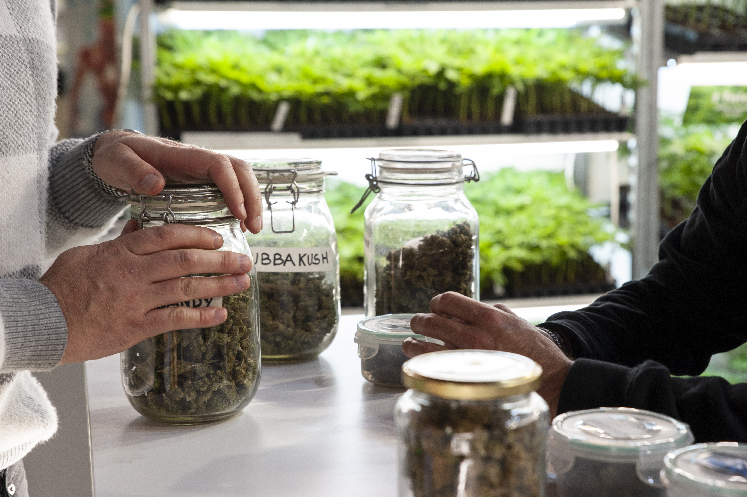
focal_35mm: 70
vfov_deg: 19.4
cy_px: 248
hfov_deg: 28.9
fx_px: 1452
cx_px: 374
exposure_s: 1/60
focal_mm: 70
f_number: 5.6
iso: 800
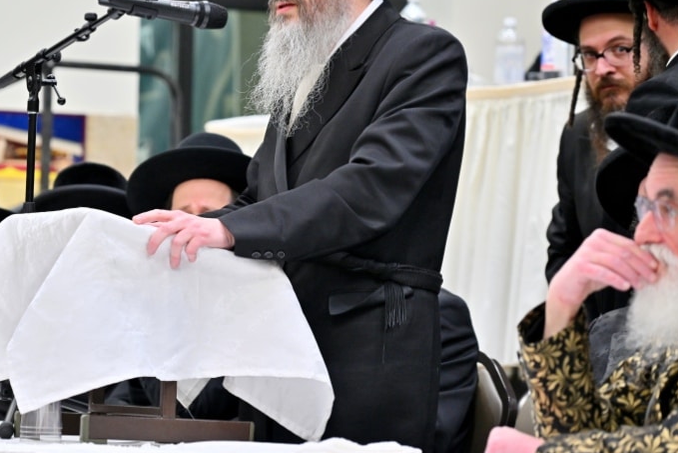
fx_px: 3409
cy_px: 154
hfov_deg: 11.4
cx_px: 284
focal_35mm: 181
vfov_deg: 7.6
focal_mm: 120
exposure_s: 1/250
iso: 640
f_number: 4
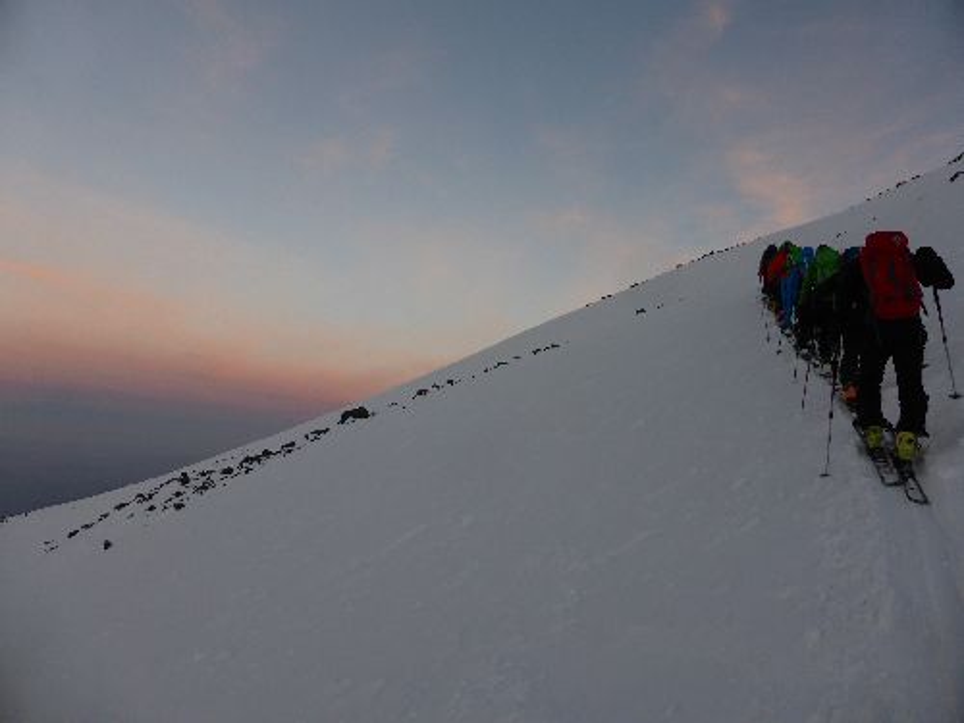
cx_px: 482
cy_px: 362
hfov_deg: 71.6
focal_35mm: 24
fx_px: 668
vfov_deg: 56.8
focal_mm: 4.3
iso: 100
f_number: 3.3
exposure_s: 1/100
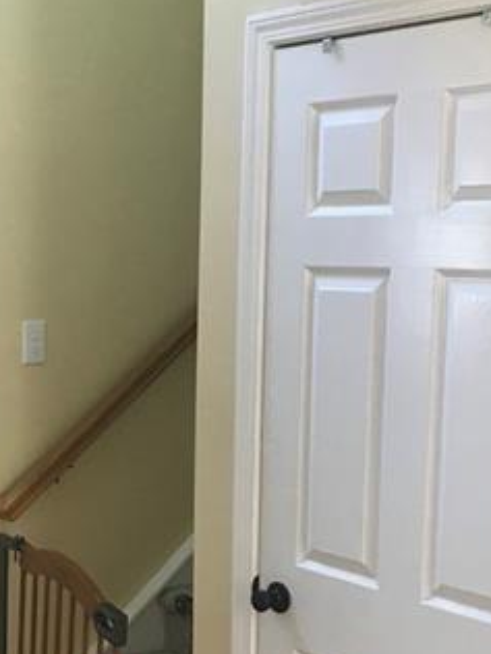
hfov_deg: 21.0
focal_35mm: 68
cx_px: 15
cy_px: 451
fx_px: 1286
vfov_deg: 28.3
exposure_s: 1/15
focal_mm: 3.99
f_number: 1.8
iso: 40
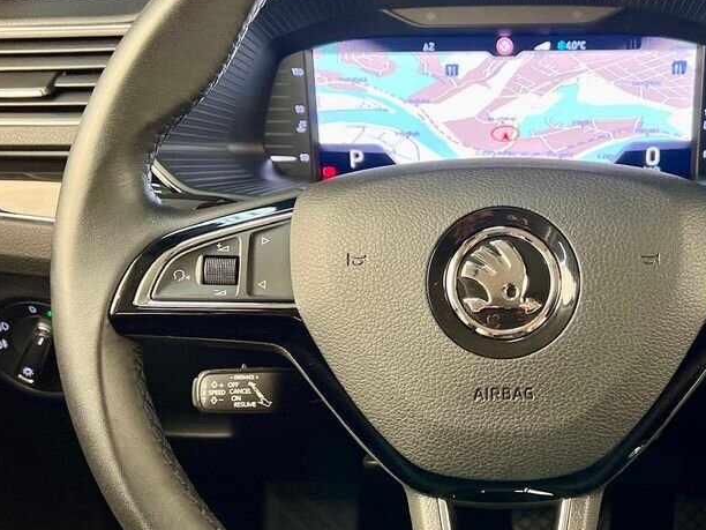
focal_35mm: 51
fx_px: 1040
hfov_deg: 36.9
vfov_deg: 28.6
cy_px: 283
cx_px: 503
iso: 100
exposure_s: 1/84
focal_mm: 5.7
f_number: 1.5
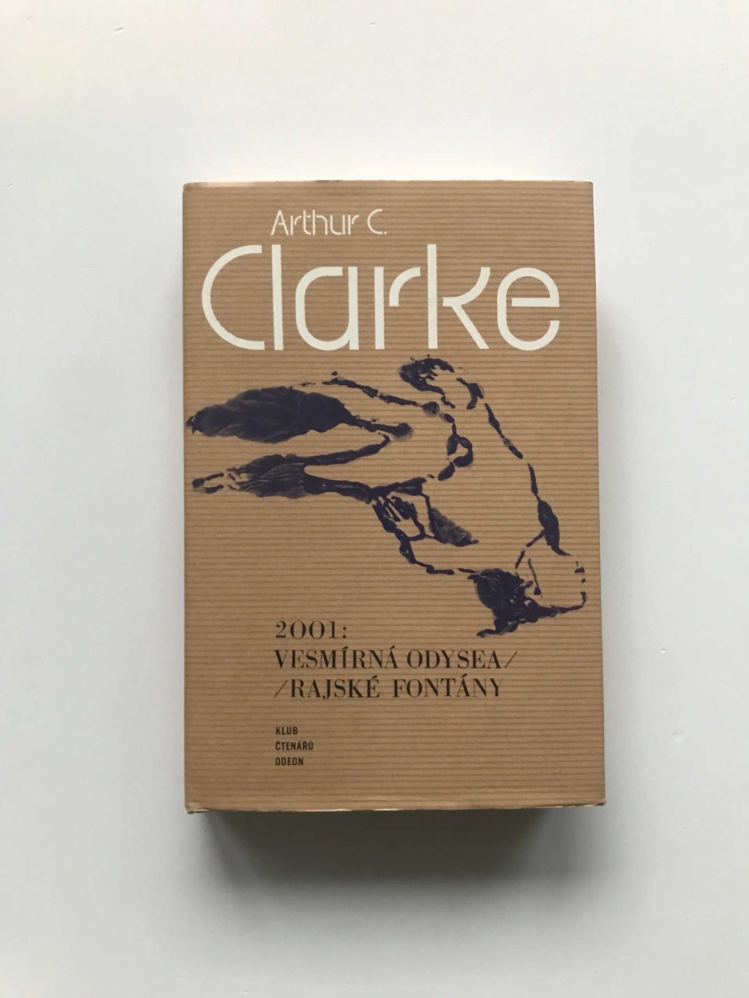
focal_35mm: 28
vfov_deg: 63.4
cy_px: 499
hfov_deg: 49.7
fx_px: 808
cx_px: 374
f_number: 1.8
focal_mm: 3.99
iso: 40
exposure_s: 1/25
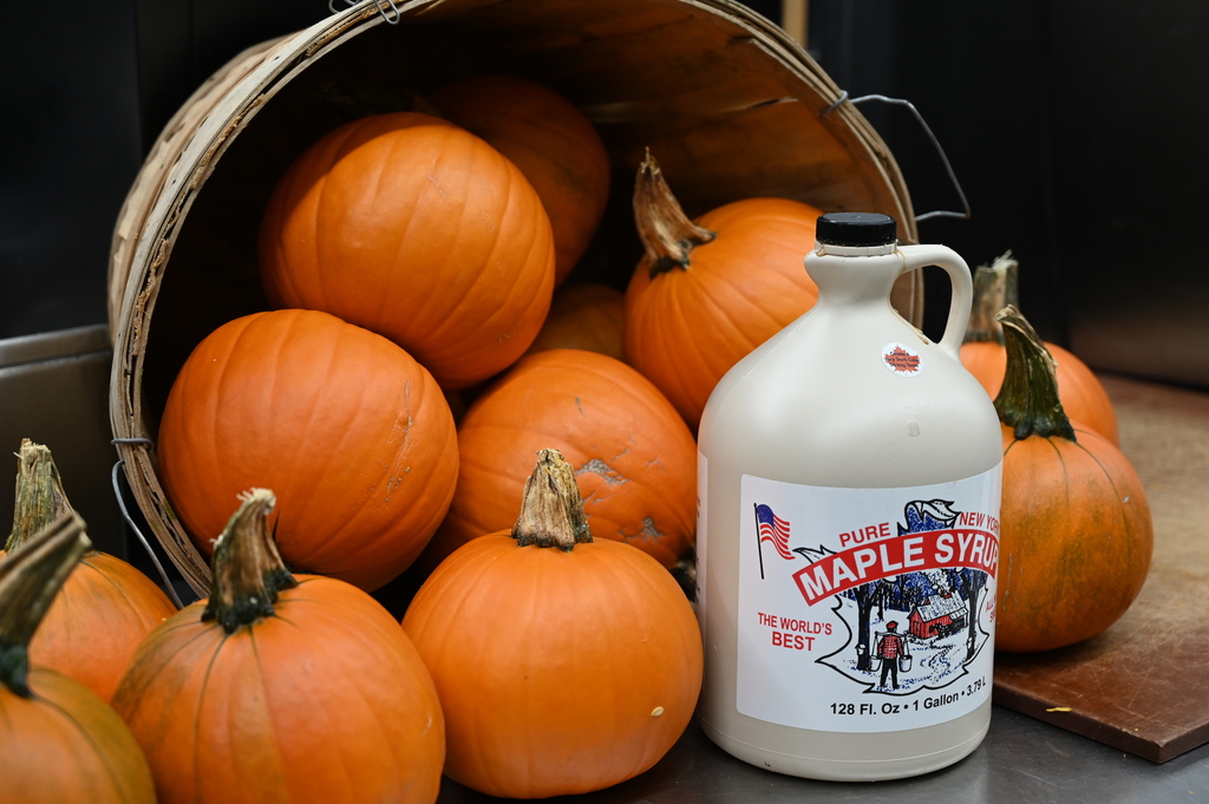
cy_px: 402
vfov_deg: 24.2
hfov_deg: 35.7
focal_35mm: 56
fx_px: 1879
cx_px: 604
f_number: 4
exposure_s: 1/125
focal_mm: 56
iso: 640
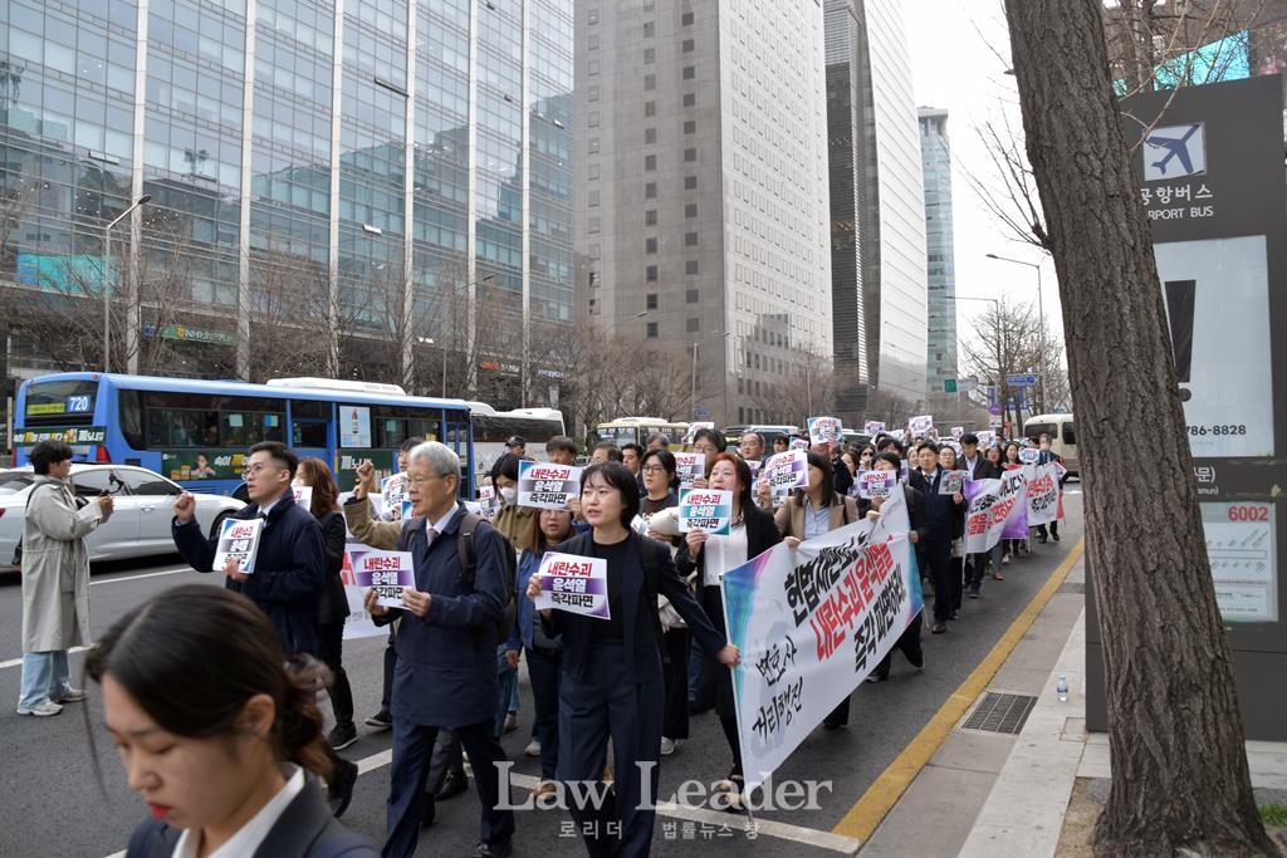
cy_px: 429
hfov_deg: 67.4
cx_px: 644
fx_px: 965
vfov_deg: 47.9
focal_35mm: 27
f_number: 6.3
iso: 250
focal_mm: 18
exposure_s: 1/160
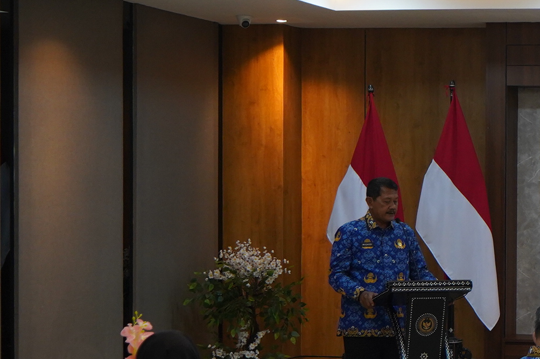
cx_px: 696
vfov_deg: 12.0
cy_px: 260
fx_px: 1709
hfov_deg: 16.9
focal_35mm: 114
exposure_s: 1/160
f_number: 4
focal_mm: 38
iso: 1600
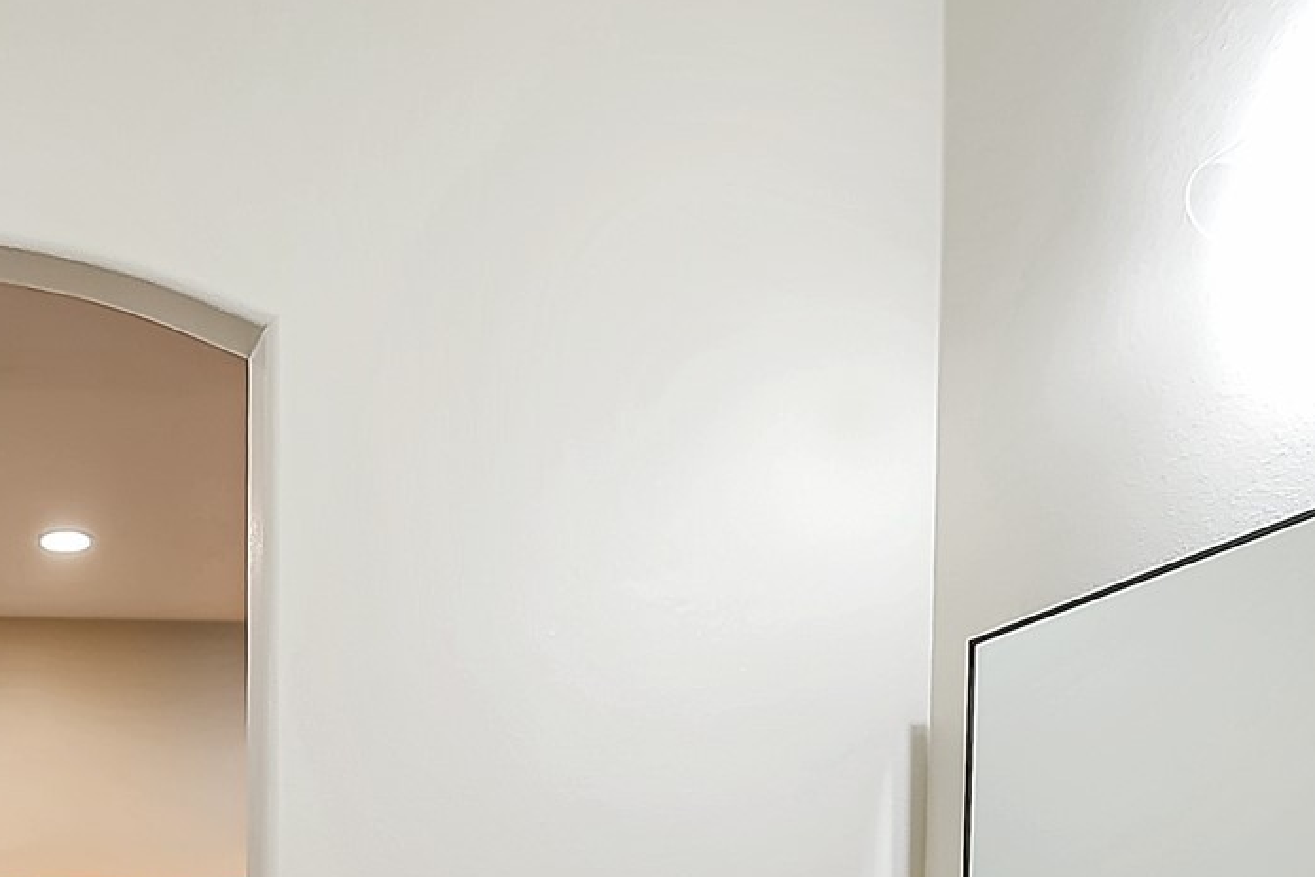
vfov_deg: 25.6
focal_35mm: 44
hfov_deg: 38.8
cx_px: -32
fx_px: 1607
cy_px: 1183
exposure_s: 1/8
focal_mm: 10
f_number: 7.1
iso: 250
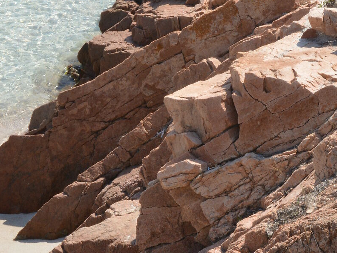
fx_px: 1704
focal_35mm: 175
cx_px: 221
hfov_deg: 11.3
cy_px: -149
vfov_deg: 8.3
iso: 800
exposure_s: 1/125
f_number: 32
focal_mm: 60
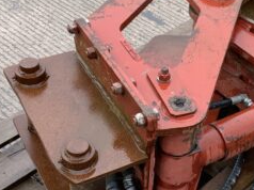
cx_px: 207
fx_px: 572
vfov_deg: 18.9
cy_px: 106
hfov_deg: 24.6
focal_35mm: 78
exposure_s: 1/419
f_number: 1.8
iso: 16
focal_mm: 3
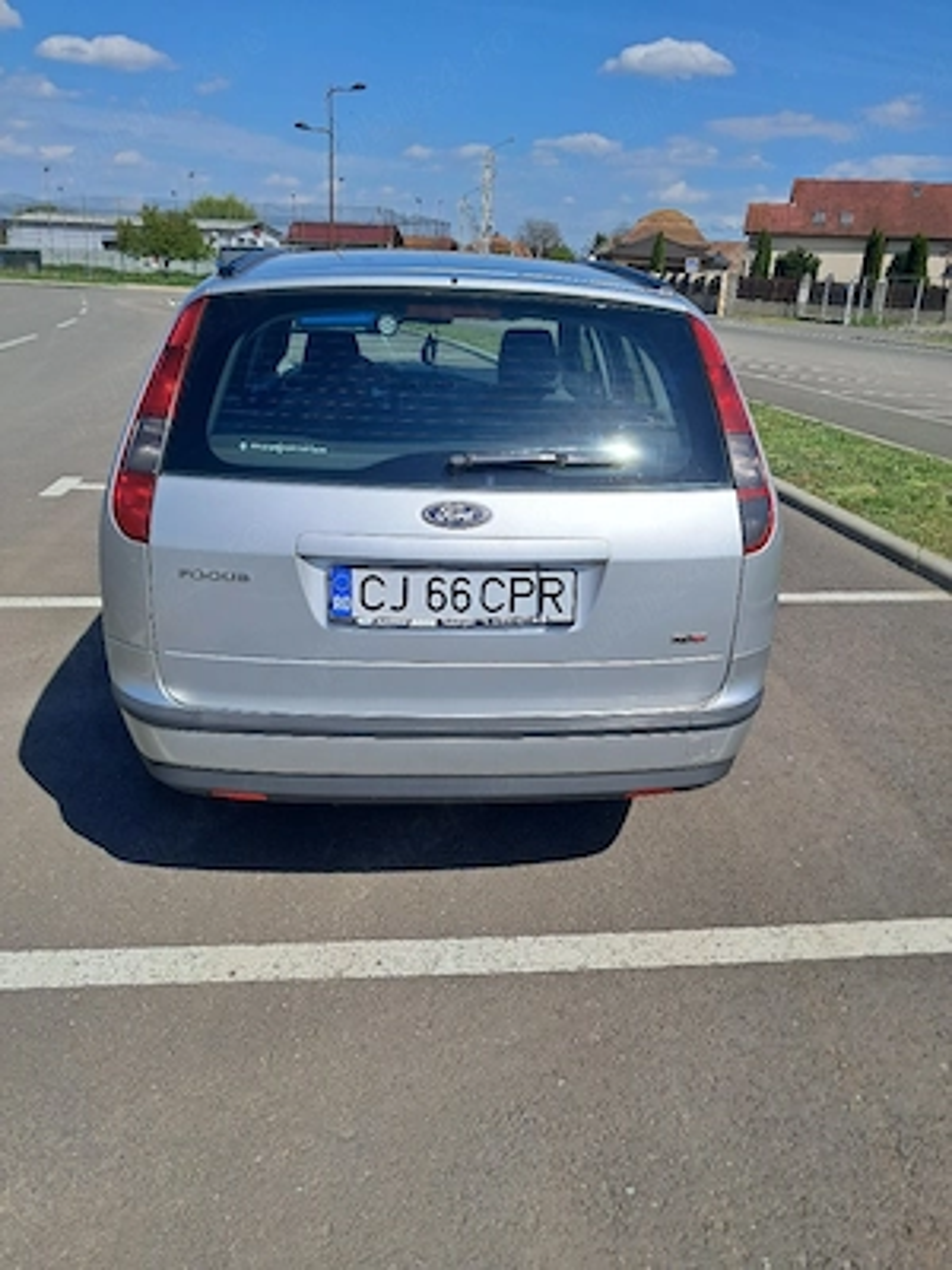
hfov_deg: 51.4
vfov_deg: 65.3
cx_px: 476
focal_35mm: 27
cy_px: 635
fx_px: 990
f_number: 1.8
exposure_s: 1/1667
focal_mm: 4
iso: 50
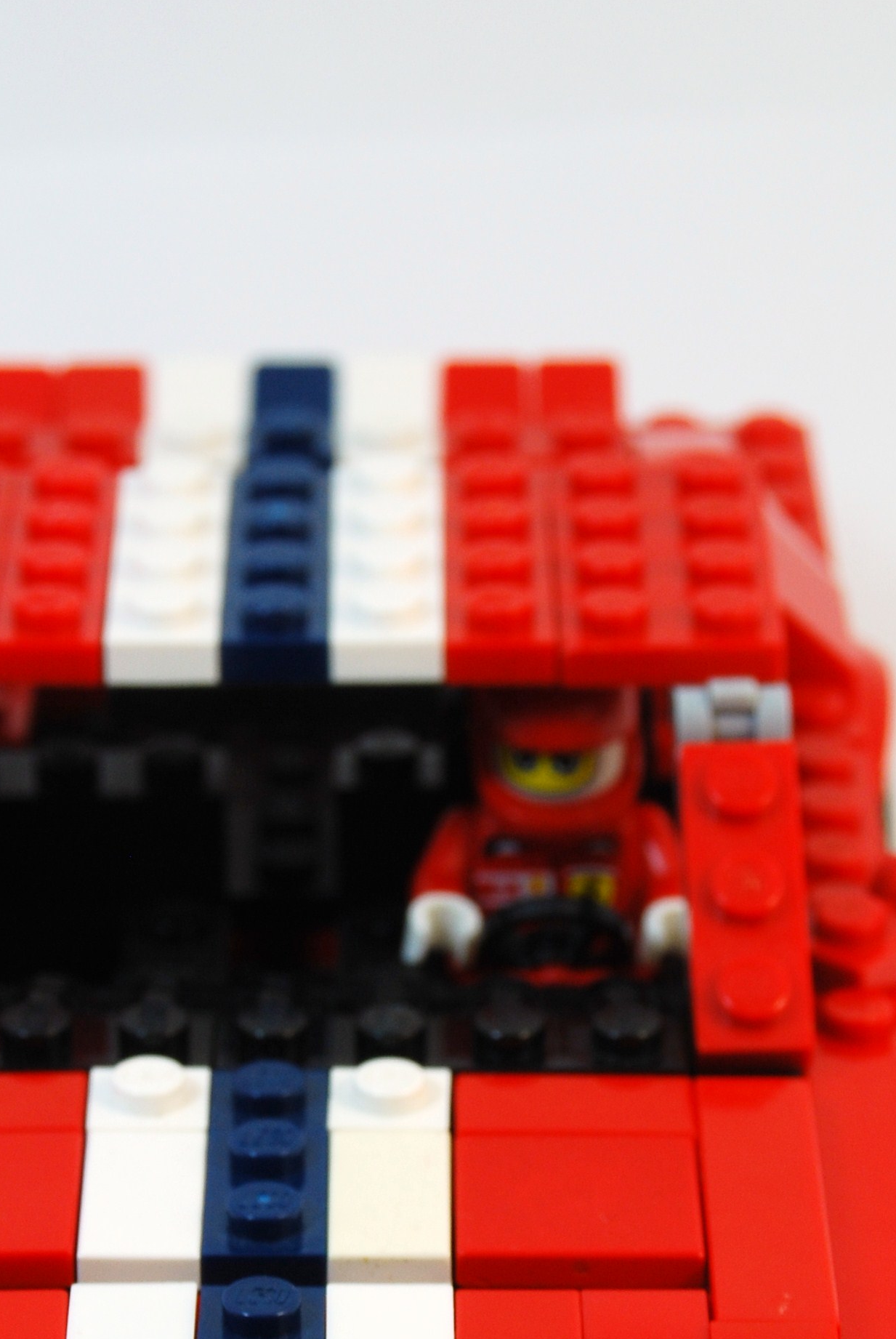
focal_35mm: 164
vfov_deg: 12.5
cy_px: 1055
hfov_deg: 8.4
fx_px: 6105
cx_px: 283
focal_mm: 52
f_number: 8
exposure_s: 1/60
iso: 200
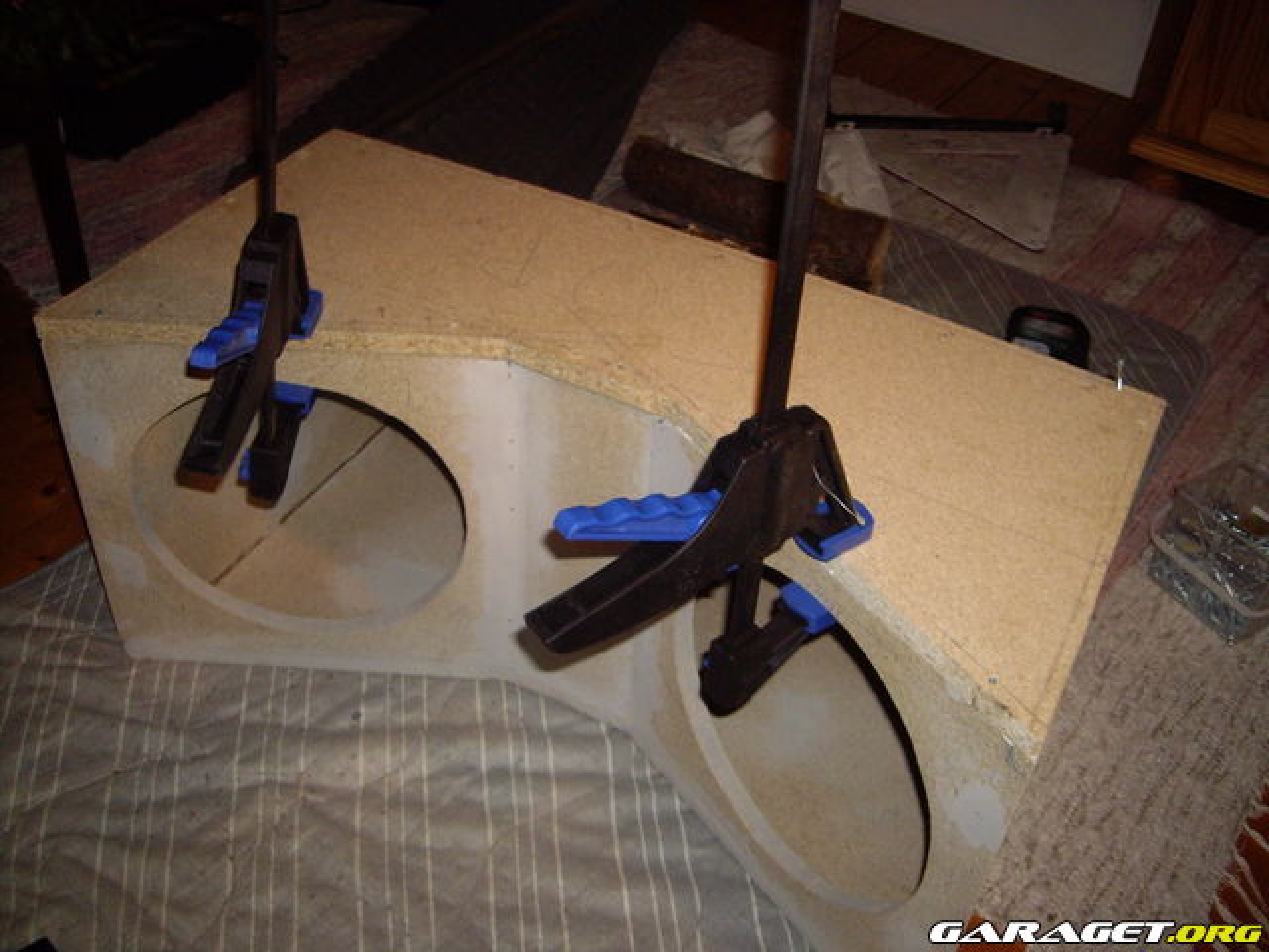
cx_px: 634
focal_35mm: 38
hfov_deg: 49.0
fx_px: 1393
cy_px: 476
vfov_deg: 37.7
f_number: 2.7
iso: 200
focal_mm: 6.2
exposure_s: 1/40
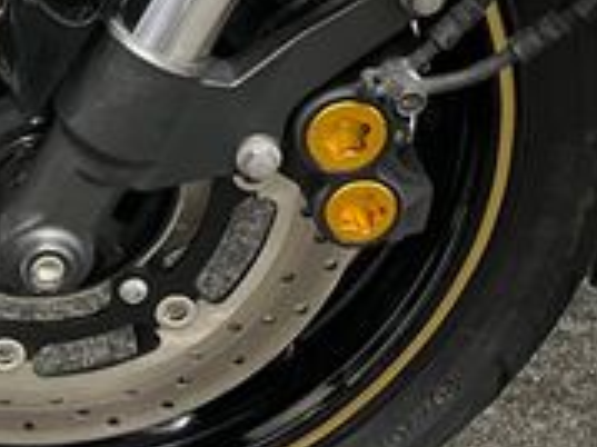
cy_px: -27
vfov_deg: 15.5
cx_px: 37
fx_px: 1603
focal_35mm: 93
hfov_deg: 20.6
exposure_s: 1/50
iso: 500
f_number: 1.6
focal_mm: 5.1
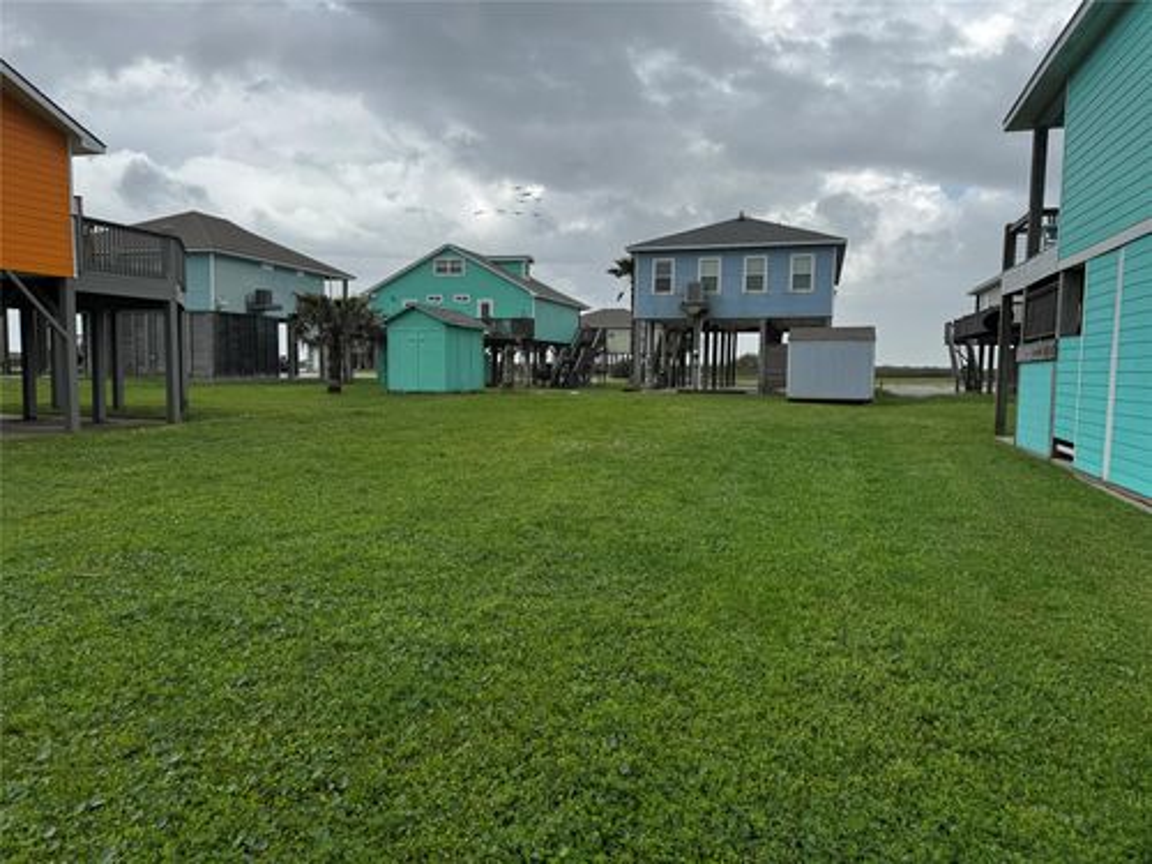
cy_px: 432
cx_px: 576
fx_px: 799
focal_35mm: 24
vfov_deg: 56.8
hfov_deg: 71.6
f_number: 1.78
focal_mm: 6.76
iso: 80
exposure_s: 1/3413
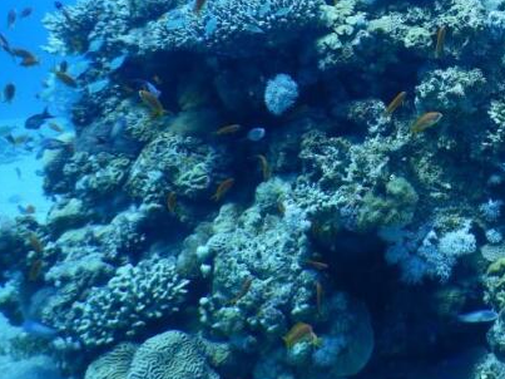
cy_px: 45
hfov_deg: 34.2
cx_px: 523
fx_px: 729
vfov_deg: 28.1
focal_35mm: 50
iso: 125
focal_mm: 4.3
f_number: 2.8
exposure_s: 1/250
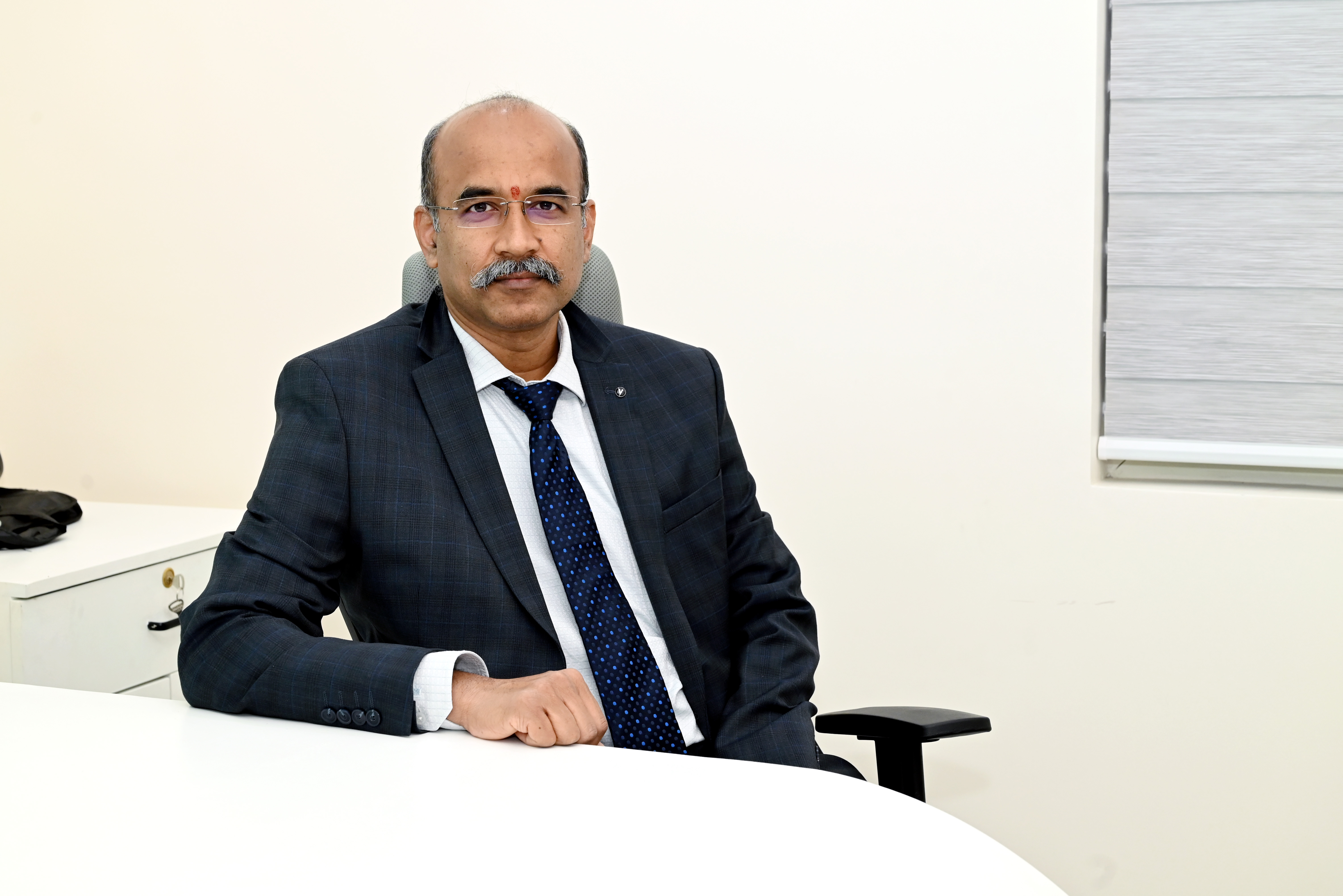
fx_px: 2164
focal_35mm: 58
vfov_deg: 23.4
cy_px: 448
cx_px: 672
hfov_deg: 34.5
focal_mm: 58
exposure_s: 1/200
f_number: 7.1
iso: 1000
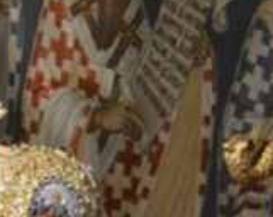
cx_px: -263
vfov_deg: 6.3
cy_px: 524
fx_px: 1878
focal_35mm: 233
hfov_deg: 8.0
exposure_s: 1/30
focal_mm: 26
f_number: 4.2
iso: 1000
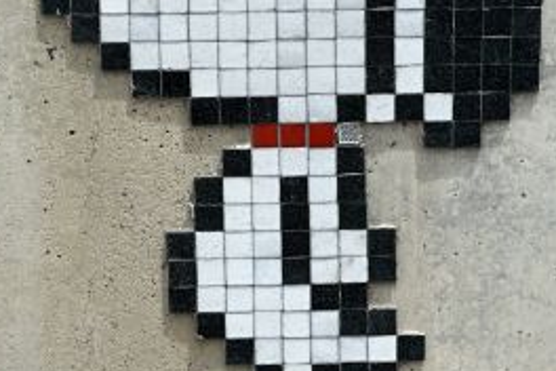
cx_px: 133
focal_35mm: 182
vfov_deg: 7.5
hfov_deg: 11.3
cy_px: 97
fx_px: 2811
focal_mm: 9
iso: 32
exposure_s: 1/779
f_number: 2.8
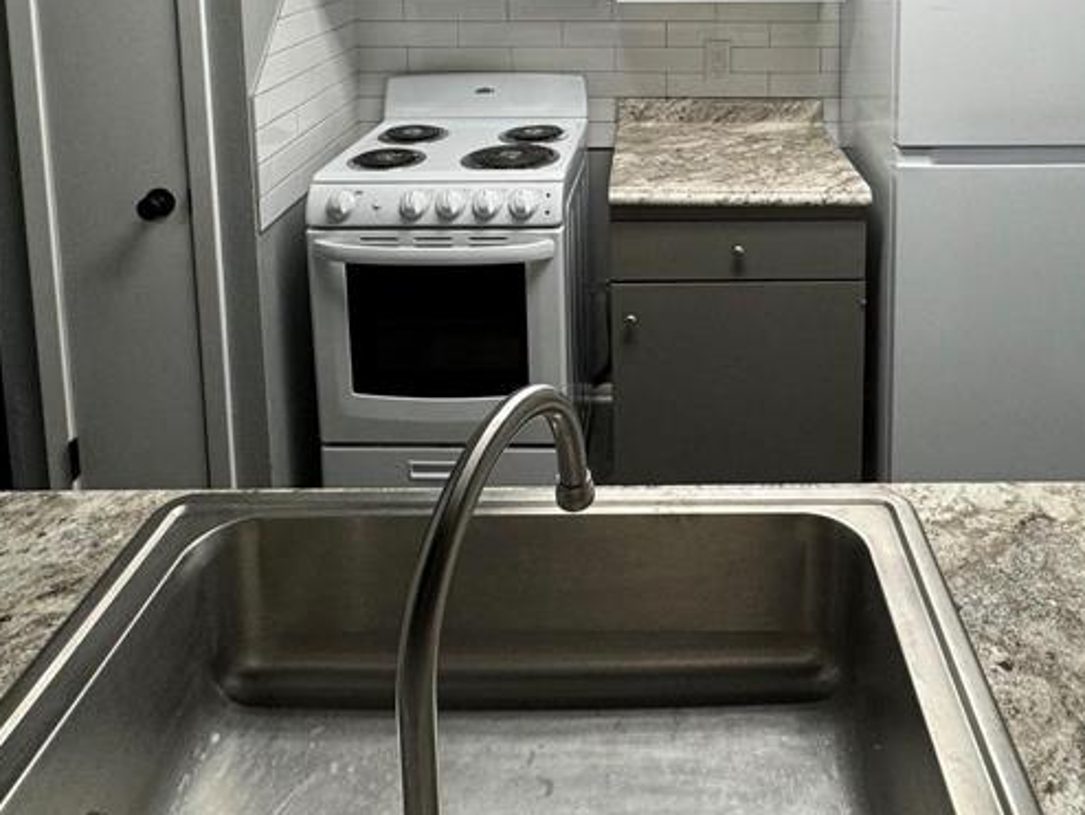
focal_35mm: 29
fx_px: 909
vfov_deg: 42.2
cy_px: 13
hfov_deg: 61.0
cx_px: 659
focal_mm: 2.22
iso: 125
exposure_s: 1/120
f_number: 2.2
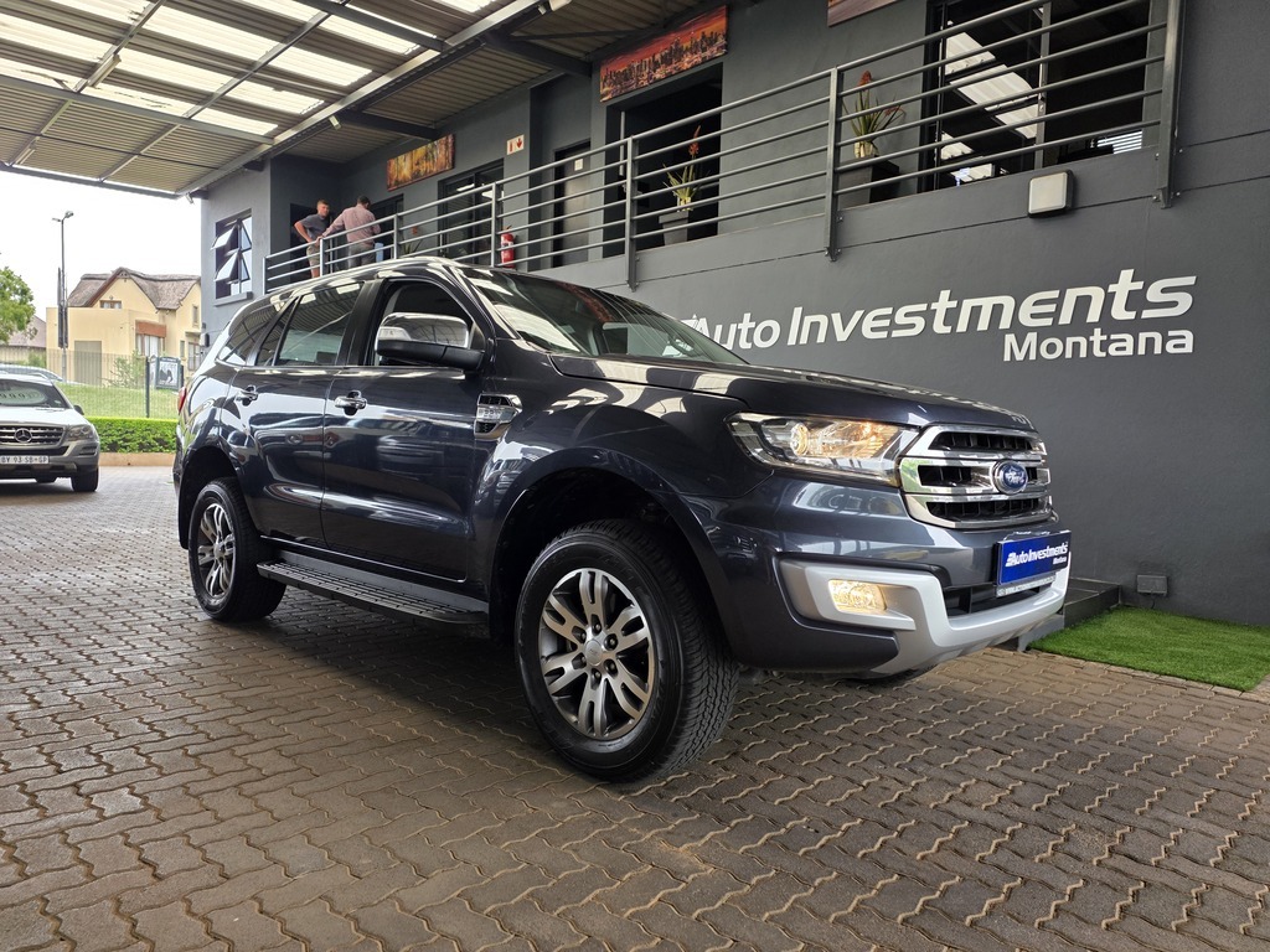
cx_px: 635
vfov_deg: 58.9
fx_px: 844
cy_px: 476
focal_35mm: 23
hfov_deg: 73.9
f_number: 1.7
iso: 100
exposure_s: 1/180
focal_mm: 6.25
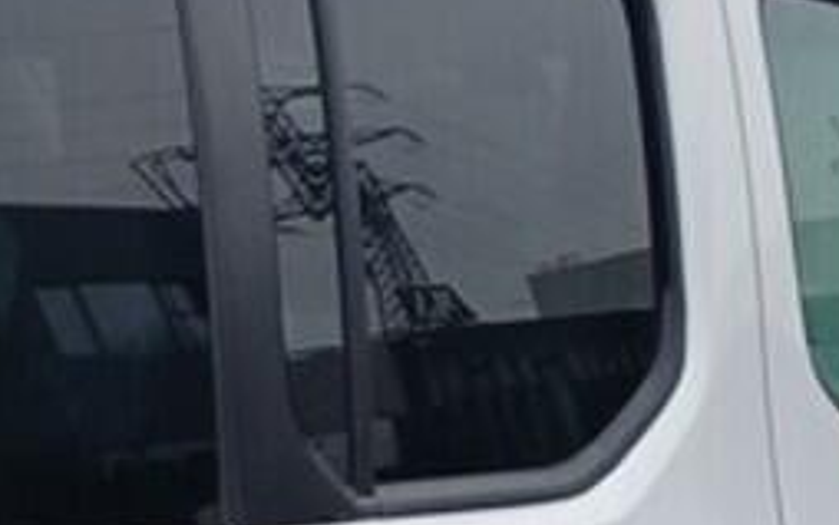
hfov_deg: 13.2
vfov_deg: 8.4
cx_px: -383
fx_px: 3431
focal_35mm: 150
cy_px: 1000
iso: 64
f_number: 1.8
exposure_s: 1/100
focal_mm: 4.65
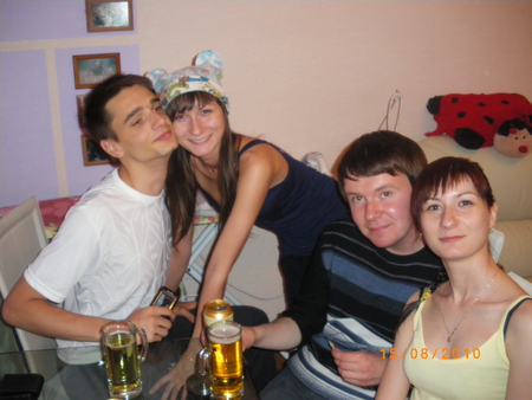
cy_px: 200
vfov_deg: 39.7
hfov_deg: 51.3
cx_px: 266
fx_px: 554
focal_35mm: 36
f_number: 3.5
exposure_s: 1/50
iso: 400
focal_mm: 6.3
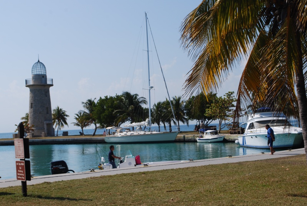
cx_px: 154
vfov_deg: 20.7
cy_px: 103
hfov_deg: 30.5
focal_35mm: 66
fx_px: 564
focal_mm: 44
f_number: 9
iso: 100
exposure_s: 1/320
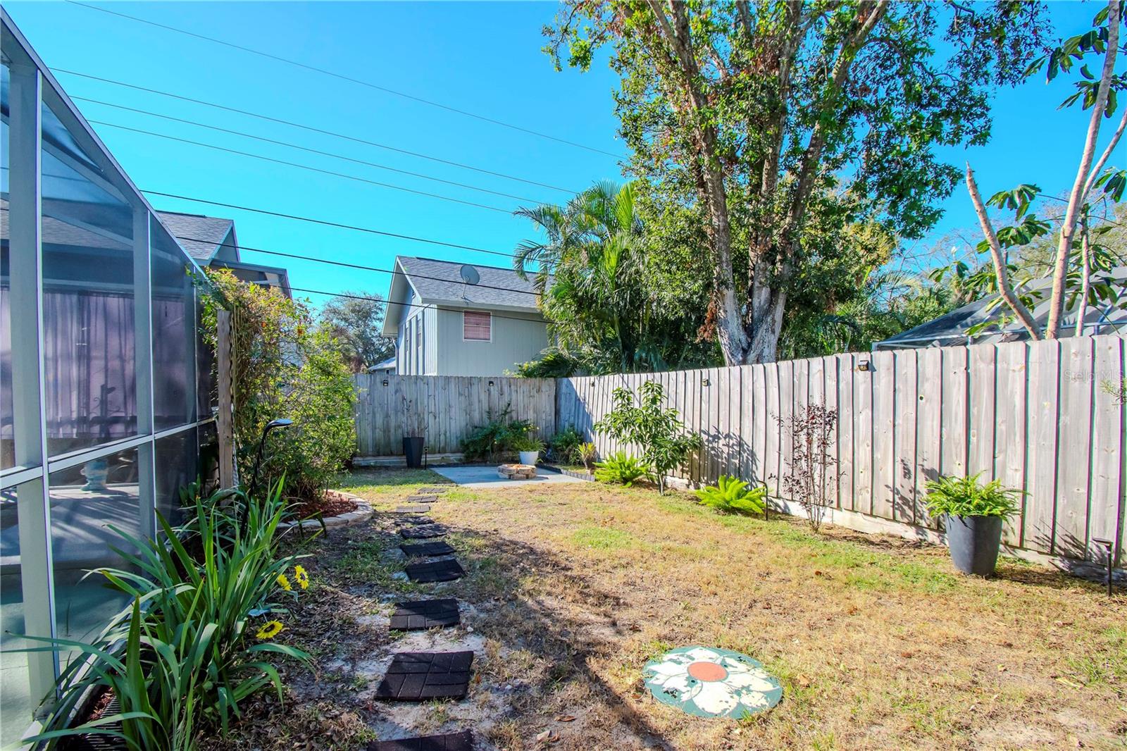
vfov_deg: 77.3
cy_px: 376
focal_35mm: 15
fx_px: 469
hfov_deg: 100.4
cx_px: 564
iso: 500
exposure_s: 1/640
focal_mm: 10
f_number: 7.1
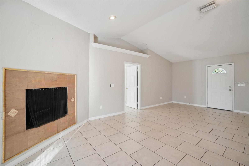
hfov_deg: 100.4
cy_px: 83
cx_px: 124
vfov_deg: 77.3
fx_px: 104
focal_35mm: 15
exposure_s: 1/30
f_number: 8
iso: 640
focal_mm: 10
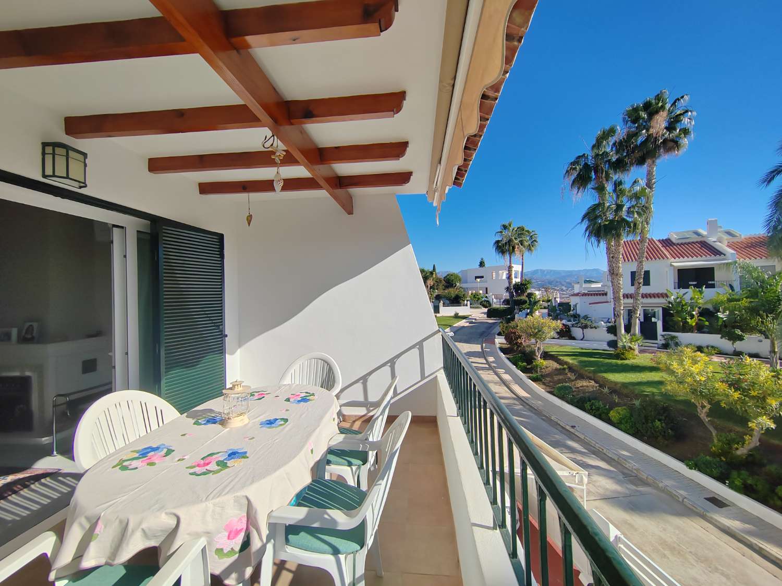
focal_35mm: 13
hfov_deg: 106.2
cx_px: 391
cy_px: 293
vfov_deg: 89.9
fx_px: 294
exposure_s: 1/1500
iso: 100
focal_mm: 2.16
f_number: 2.2
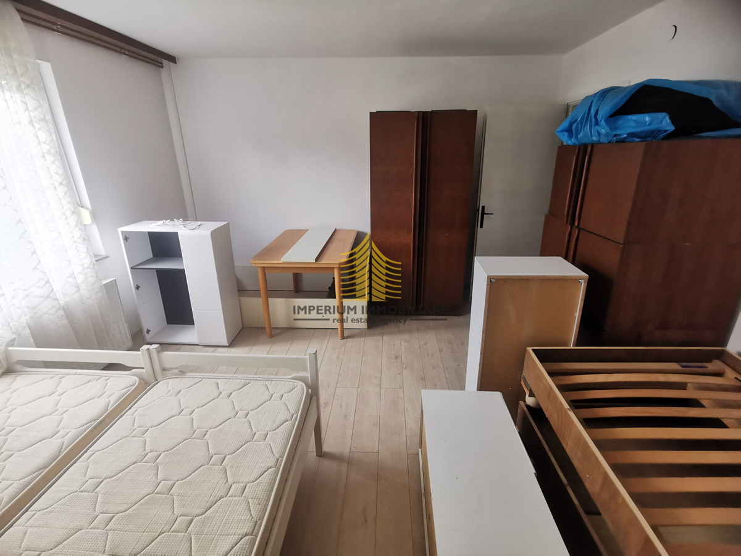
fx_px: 364
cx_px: 370
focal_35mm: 17
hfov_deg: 91.0
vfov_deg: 74.7
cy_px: 278
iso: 160
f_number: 2.2
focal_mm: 2.26
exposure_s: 1/50
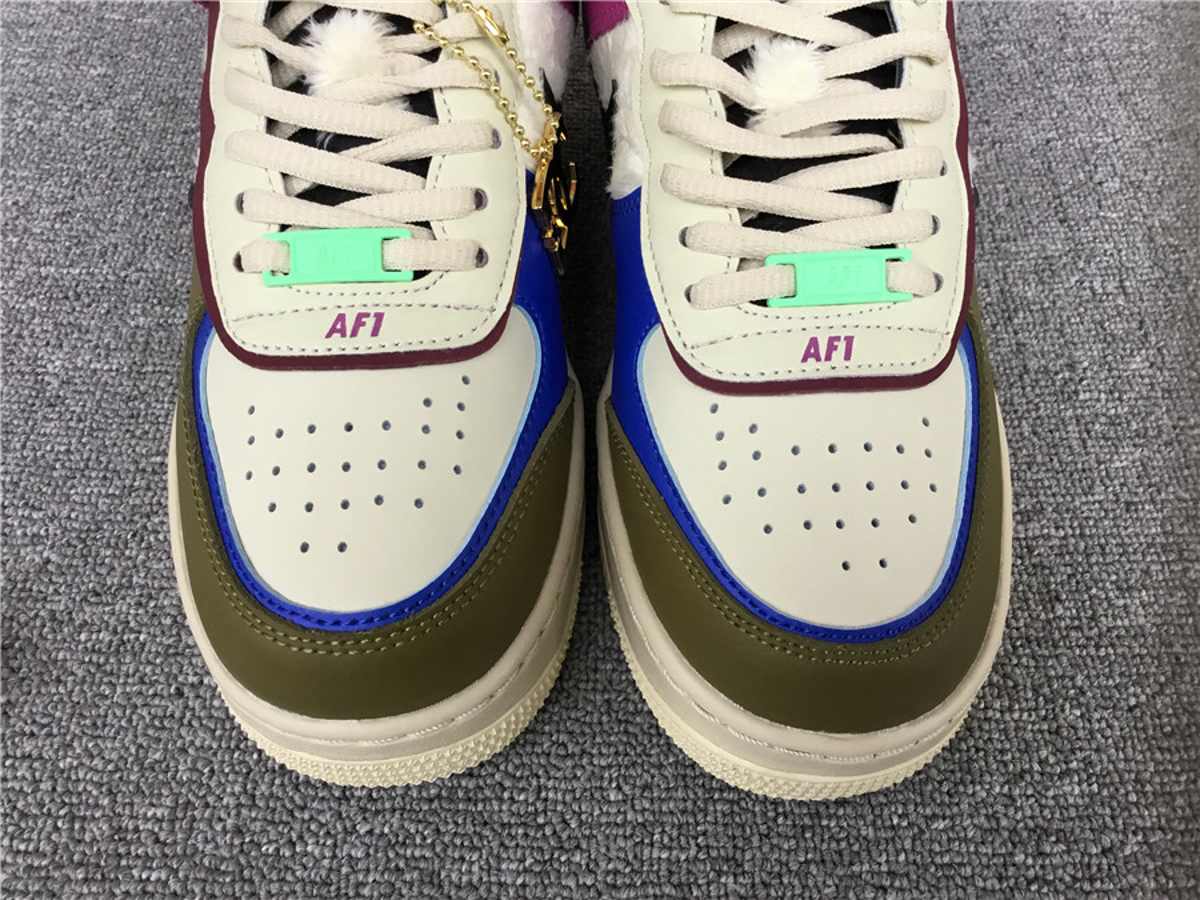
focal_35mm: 31
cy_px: 450
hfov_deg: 58.4
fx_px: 1075
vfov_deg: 45.4
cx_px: 600
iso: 25
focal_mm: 3.3
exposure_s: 1/33
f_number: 2.4
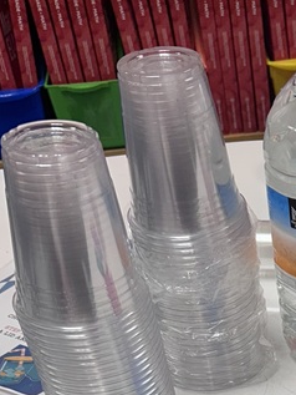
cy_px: 497
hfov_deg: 16.5
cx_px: 395
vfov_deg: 21.3
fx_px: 957
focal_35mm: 84
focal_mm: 5.7
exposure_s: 1/120
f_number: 1.5
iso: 50
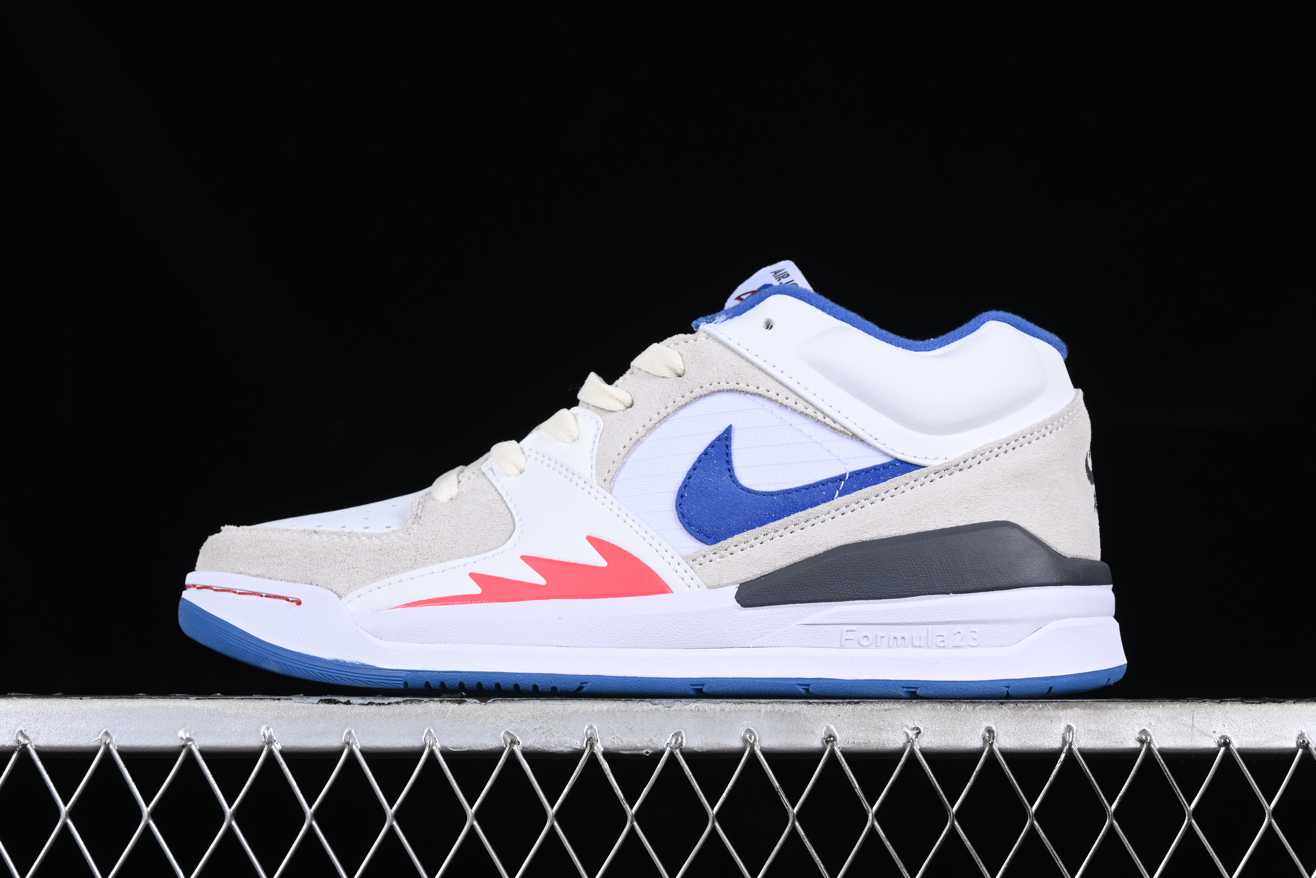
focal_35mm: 75
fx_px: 2741
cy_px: 439
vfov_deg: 18.2
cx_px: 658
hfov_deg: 27.0
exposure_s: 1/80
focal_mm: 50
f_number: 8
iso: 160
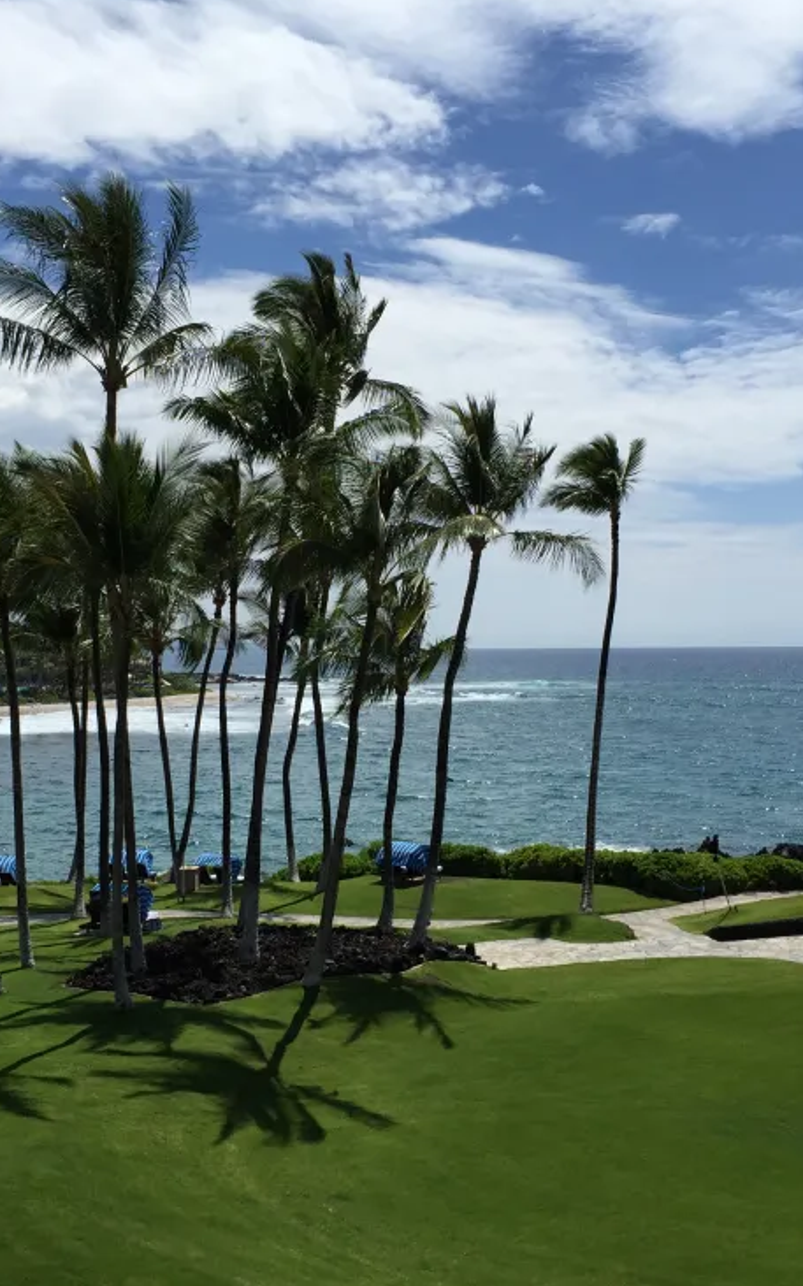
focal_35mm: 42
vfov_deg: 47.2
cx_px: 360
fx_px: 1472
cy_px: 639
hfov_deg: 30.5
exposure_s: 1/4405
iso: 32
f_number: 2.2
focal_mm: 4.15
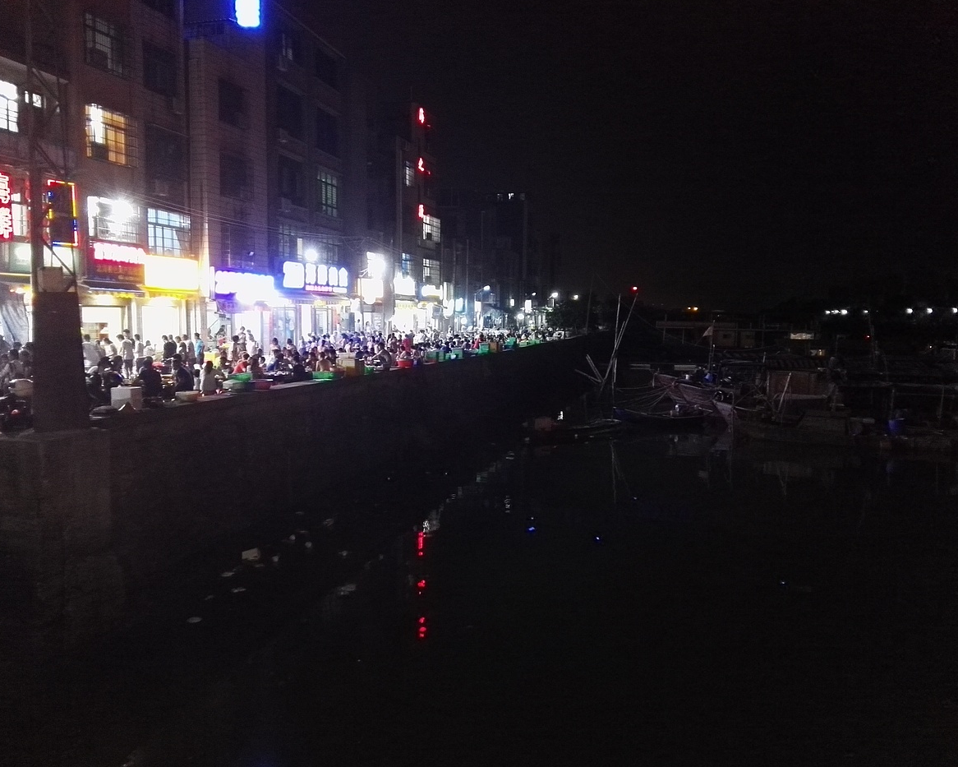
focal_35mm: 30
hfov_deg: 58.8
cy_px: 389
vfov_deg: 48.5
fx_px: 851
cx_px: 467
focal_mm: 3.83
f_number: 2
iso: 1000
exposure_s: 1/16.7
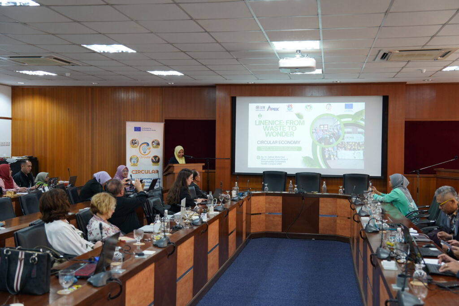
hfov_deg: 46.4
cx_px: 230
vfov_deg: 31.9
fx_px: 536
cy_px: 153
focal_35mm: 42
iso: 1600
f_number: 3.2
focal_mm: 42
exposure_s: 1/160
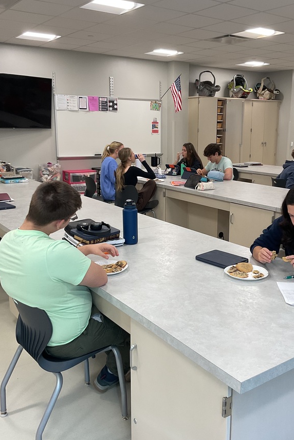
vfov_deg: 53.1
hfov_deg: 36.7
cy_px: 209
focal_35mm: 36
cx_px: 179
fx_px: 441
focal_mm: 3
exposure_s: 1/120
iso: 64
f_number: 1.8
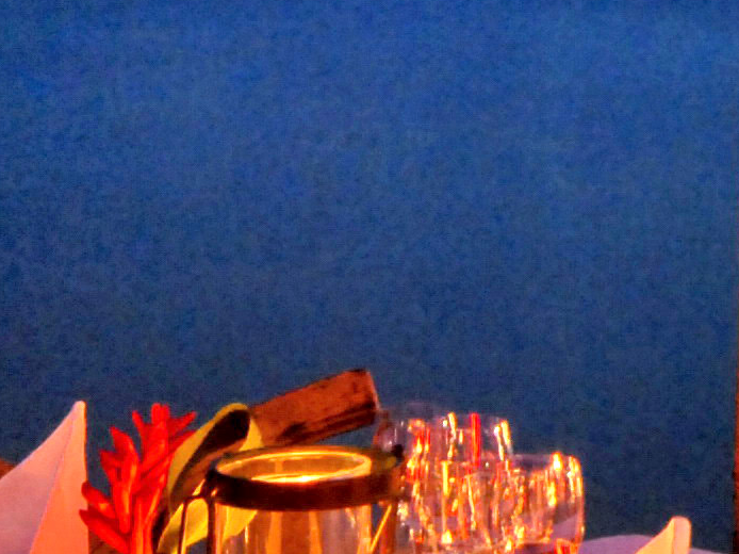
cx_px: 1274
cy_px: -50
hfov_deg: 13.8
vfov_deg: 11.3
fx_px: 2753
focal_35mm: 129
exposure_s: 6
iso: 400
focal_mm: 16
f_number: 11
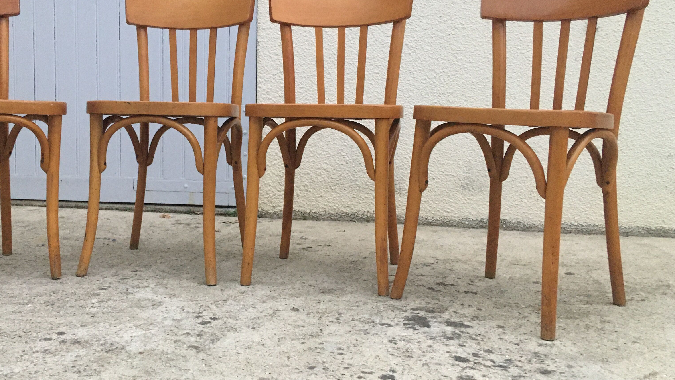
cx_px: 259
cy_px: 163
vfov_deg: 28.3
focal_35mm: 42
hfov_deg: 48.0
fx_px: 752
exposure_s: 1/25
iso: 200
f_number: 2.2
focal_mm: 4.15
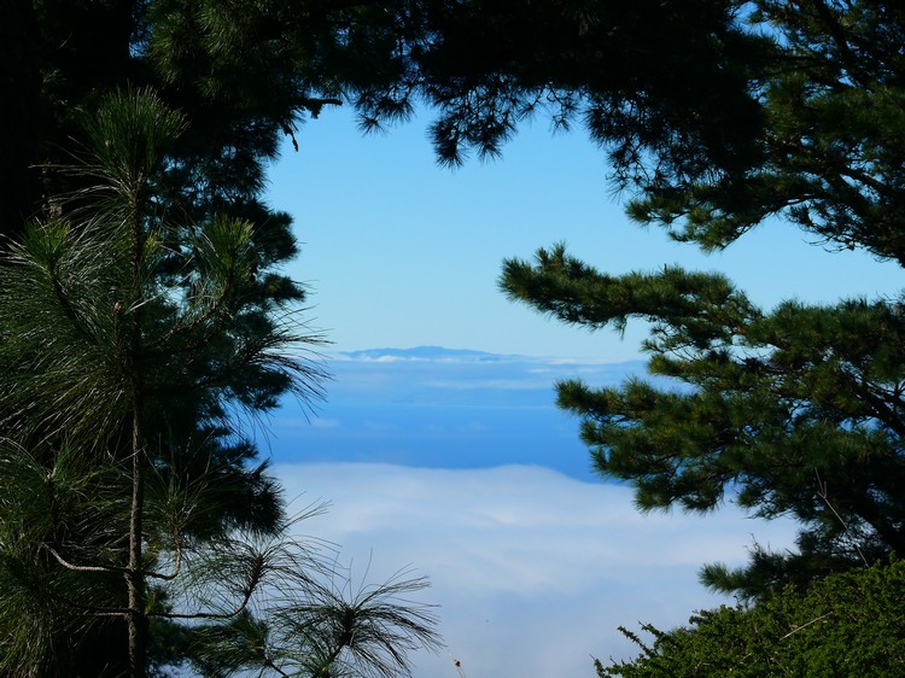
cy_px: 339
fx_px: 2953
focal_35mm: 113
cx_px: 452
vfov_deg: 13.1
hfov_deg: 17.4
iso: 100
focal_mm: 23.9
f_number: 5.6
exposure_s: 1/250
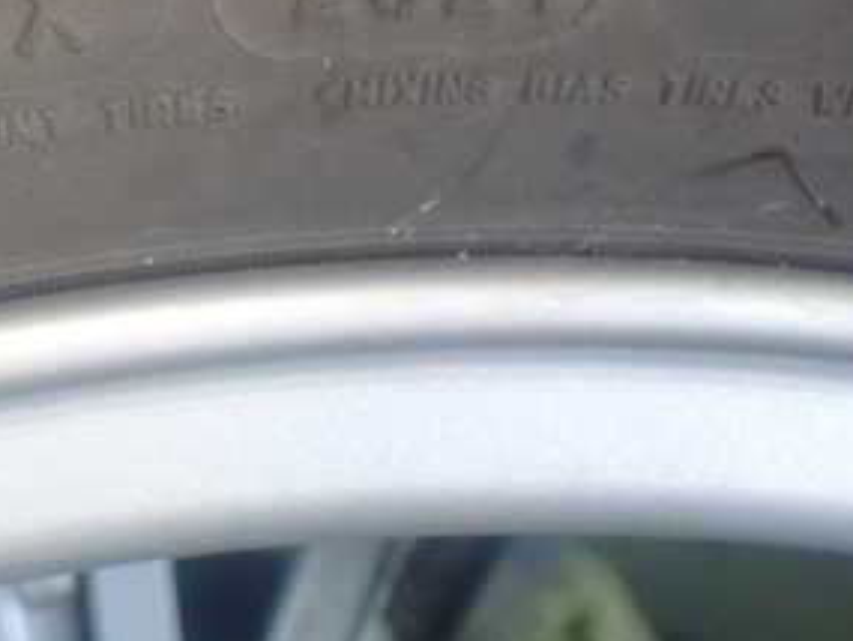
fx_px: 2441
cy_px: 84
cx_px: -27
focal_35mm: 99
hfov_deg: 19.2
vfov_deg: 14.8
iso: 800
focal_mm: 8.4
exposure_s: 1/40
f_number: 3.1
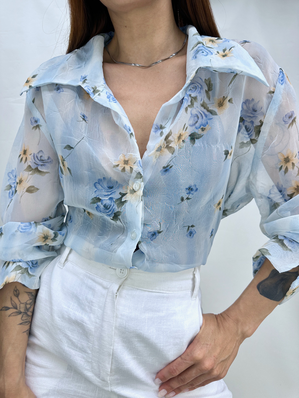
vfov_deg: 71.6
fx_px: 276
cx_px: 150
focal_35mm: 24
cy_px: 199
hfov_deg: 56.8
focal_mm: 6.86
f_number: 1.78
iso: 80
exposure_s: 1/1040
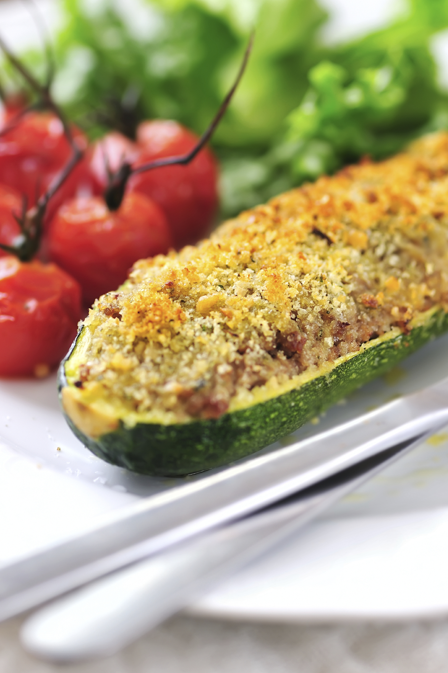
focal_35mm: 145
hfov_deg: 9.5
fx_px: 2708
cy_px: 237
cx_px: 191
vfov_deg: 14.1
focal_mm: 105
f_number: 4.5
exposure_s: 1/15
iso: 200
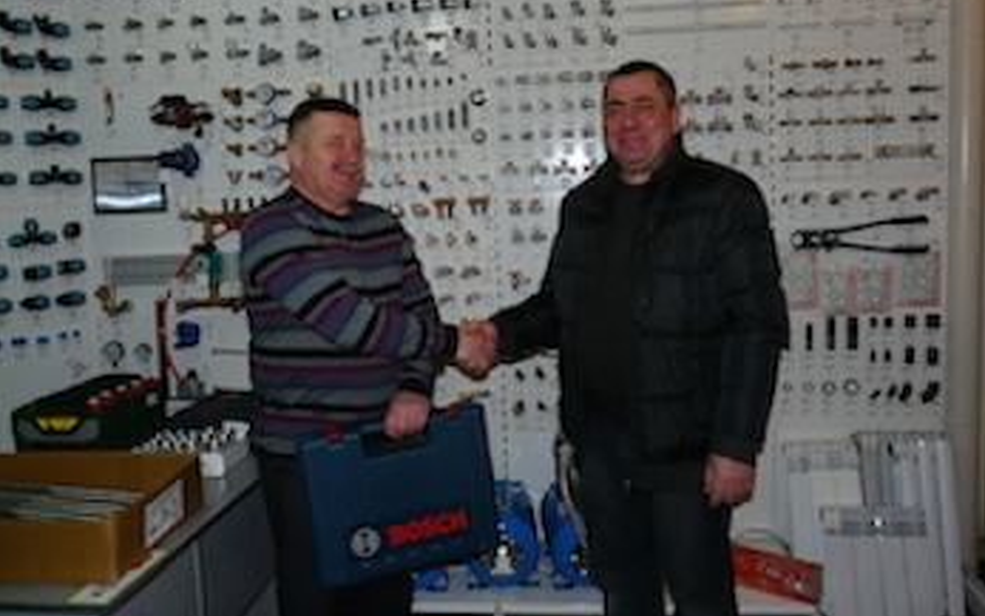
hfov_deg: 62.9
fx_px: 805
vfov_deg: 41.7
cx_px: 491
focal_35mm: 30
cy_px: 263
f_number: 2.8
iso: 100
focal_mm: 4.6
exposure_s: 1/40
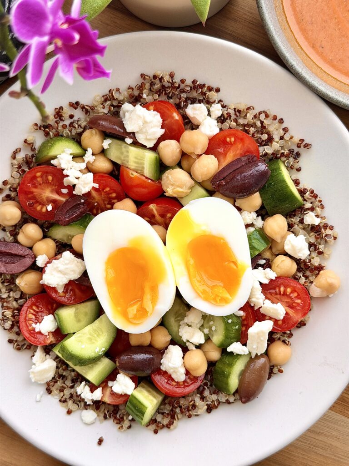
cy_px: 233
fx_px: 645
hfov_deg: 30.3
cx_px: 174
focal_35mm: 48
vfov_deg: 39.7
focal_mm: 6.76
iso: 64
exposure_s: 1/316
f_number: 1.78
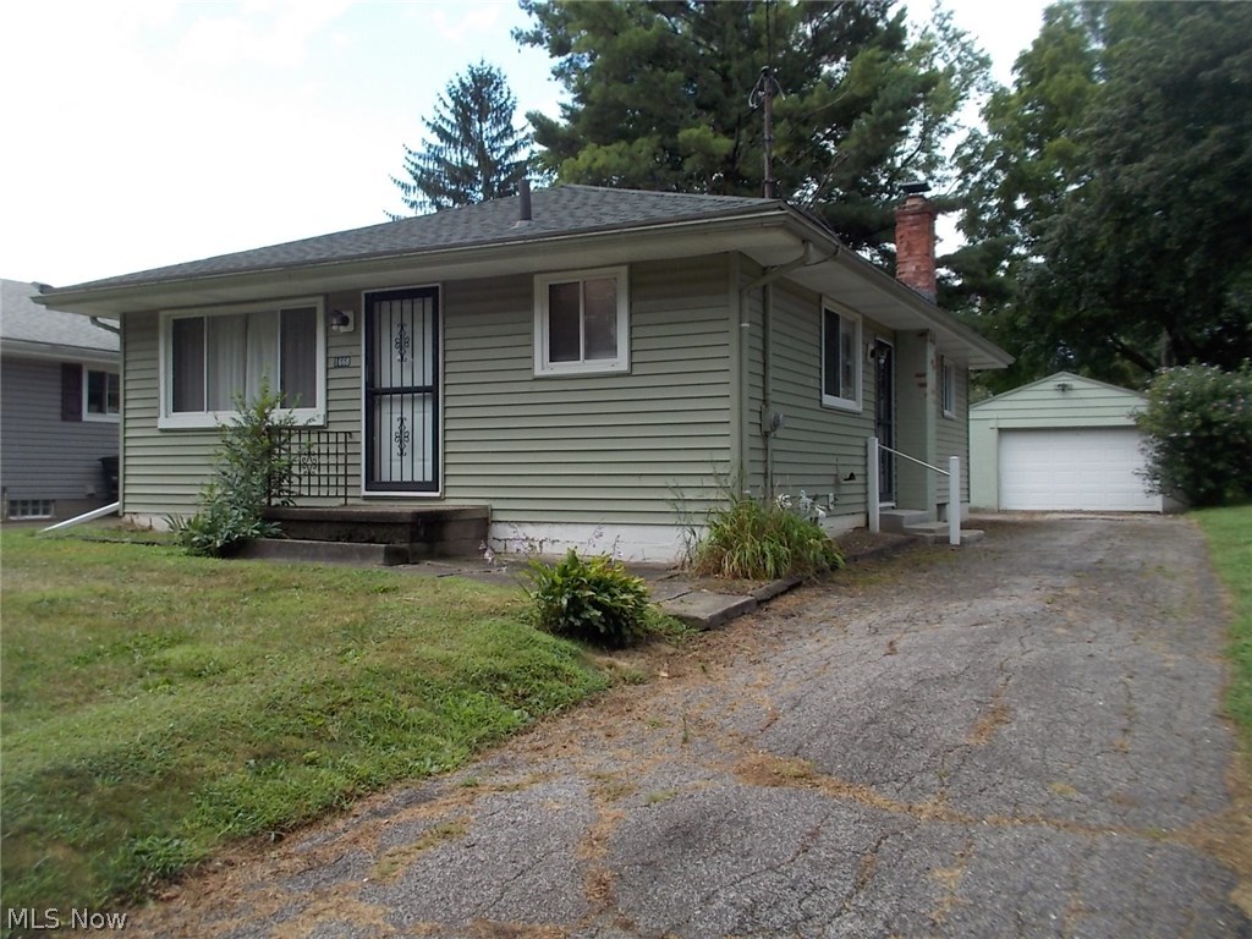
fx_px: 1049
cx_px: 626
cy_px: 470
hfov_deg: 61.7
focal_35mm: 29
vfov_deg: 48.2
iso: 80
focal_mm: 4.1
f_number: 3.3
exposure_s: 1/320
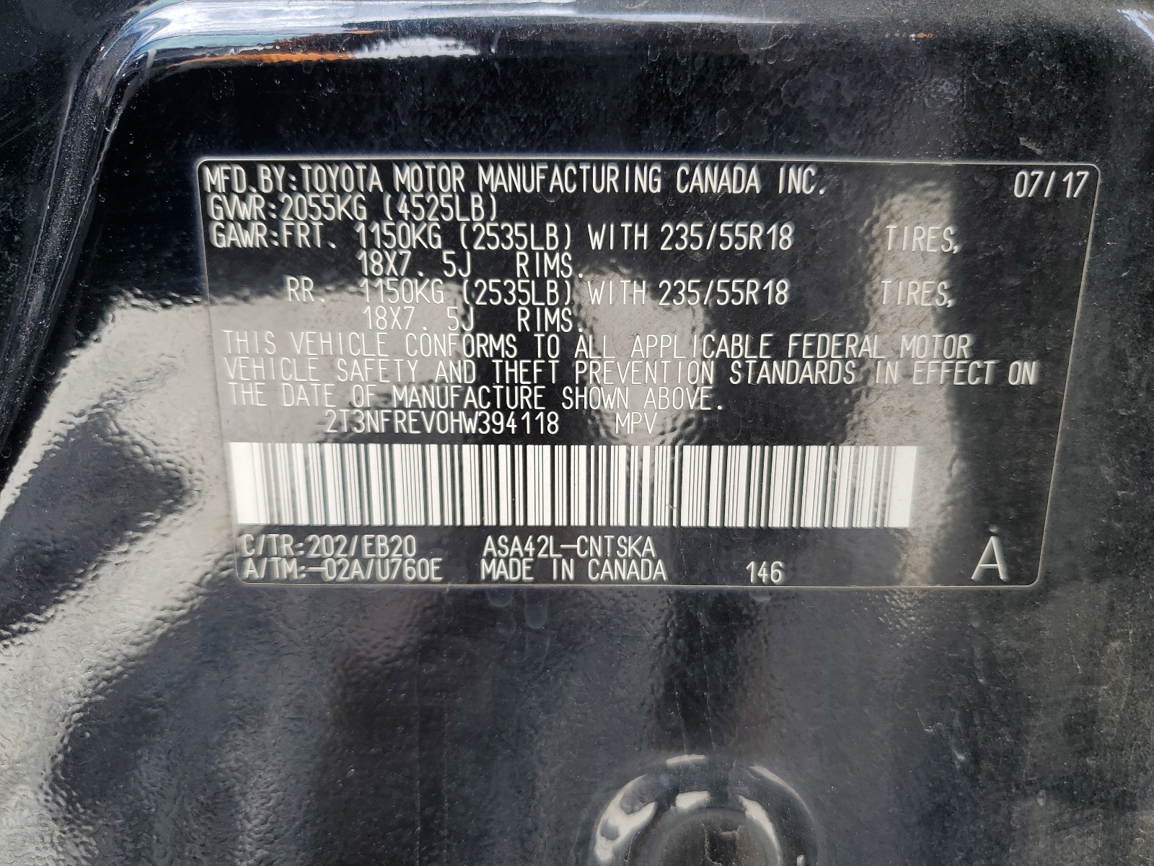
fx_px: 867
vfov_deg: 53.1
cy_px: 433
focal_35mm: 26
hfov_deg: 67.3
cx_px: 577
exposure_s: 1/185
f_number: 1.5
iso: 50
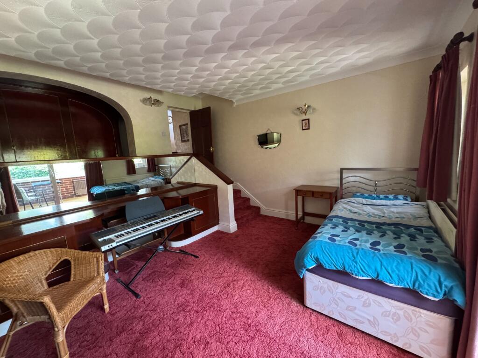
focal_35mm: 14
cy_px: 179
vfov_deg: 85.7
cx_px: 239
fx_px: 193
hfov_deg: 102.1
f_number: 2.2
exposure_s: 1/50
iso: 800
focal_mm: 2.22
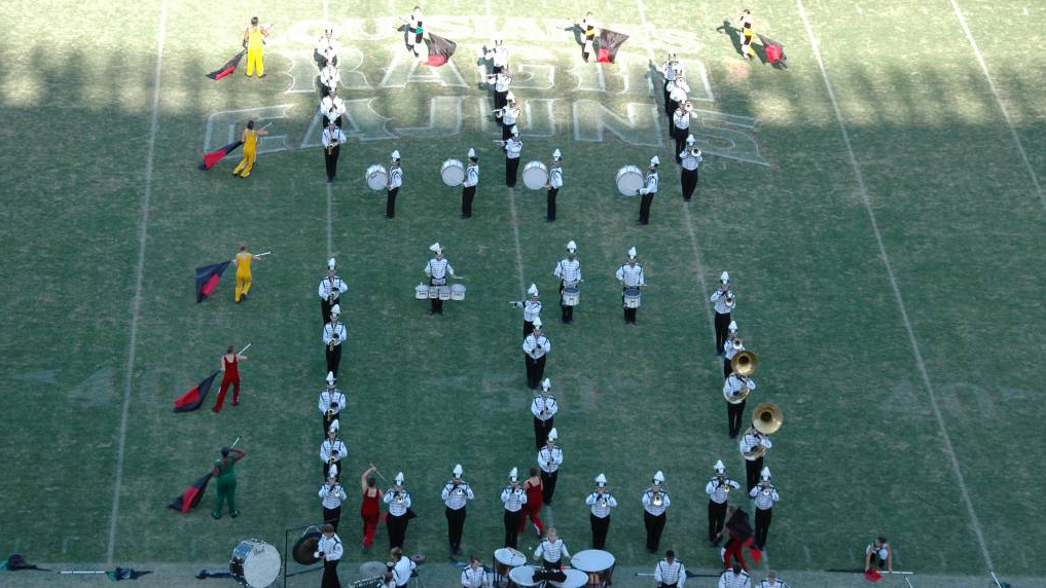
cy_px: 291
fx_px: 3287
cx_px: 524
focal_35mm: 119
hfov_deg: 18.1
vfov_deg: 10.2
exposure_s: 1/160
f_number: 6.3
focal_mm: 75
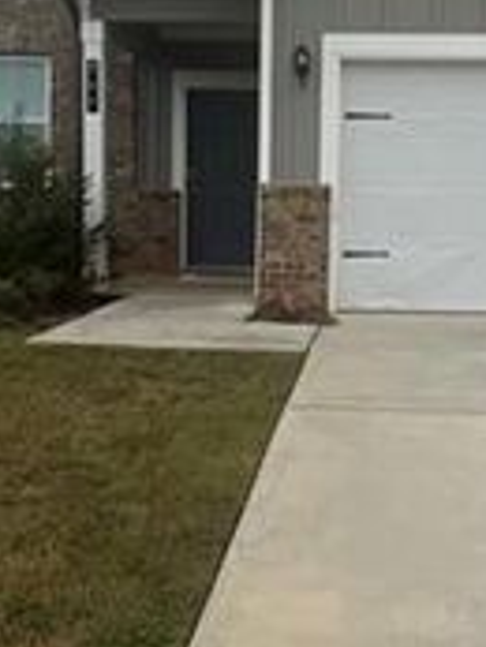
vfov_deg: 38.1
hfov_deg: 28.9
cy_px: 282
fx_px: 935
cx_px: 333
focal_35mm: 50
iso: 32
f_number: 1.8
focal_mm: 1.57
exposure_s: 1/1064
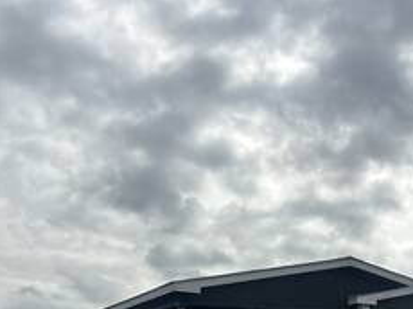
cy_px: 313
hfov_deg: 33.2
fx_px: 691
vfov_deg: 24.0
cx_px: 223
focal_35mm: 58
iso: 50
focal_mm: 5.7
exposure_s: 1/16393
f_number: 1.5
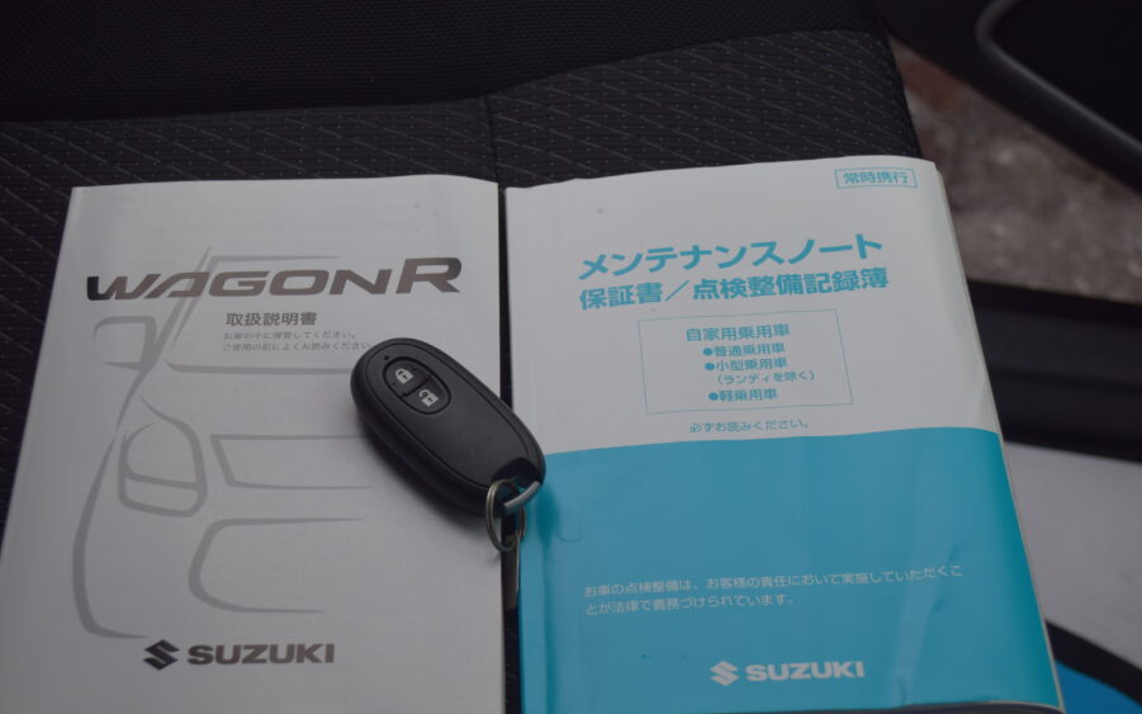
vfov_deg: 23.5
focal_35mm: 55
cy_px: 392
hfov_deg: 36.9
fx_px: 1712
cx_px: 522
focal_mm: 30
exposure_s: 1/800
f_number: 4.5
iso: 200
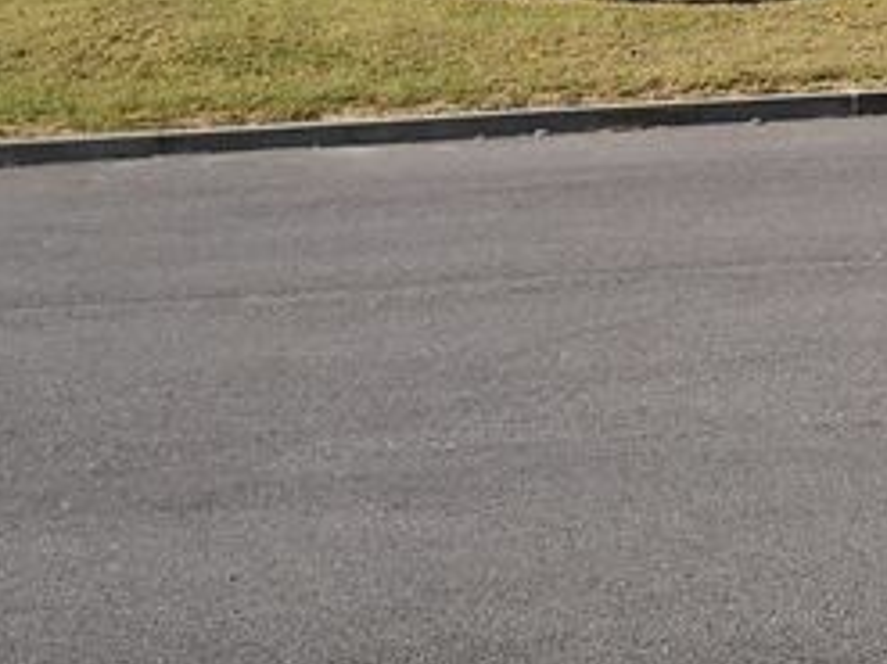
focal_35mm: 105
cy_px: -452
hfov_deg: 17.4
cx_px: 1192
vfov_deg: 13.0
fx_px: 2689
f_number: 1.8
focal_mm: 3.95
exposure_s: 1/2584
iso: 50
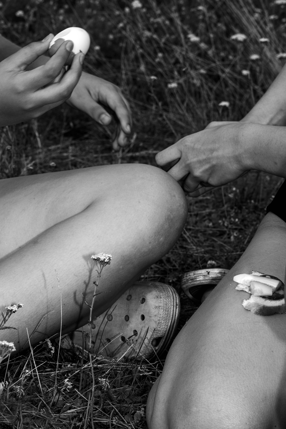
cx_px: 143
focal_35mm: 145
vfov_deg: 14.2
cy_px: 214
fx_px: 1728
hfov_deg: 9.5
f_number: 18
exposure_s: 1/250
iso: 200
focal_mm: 145
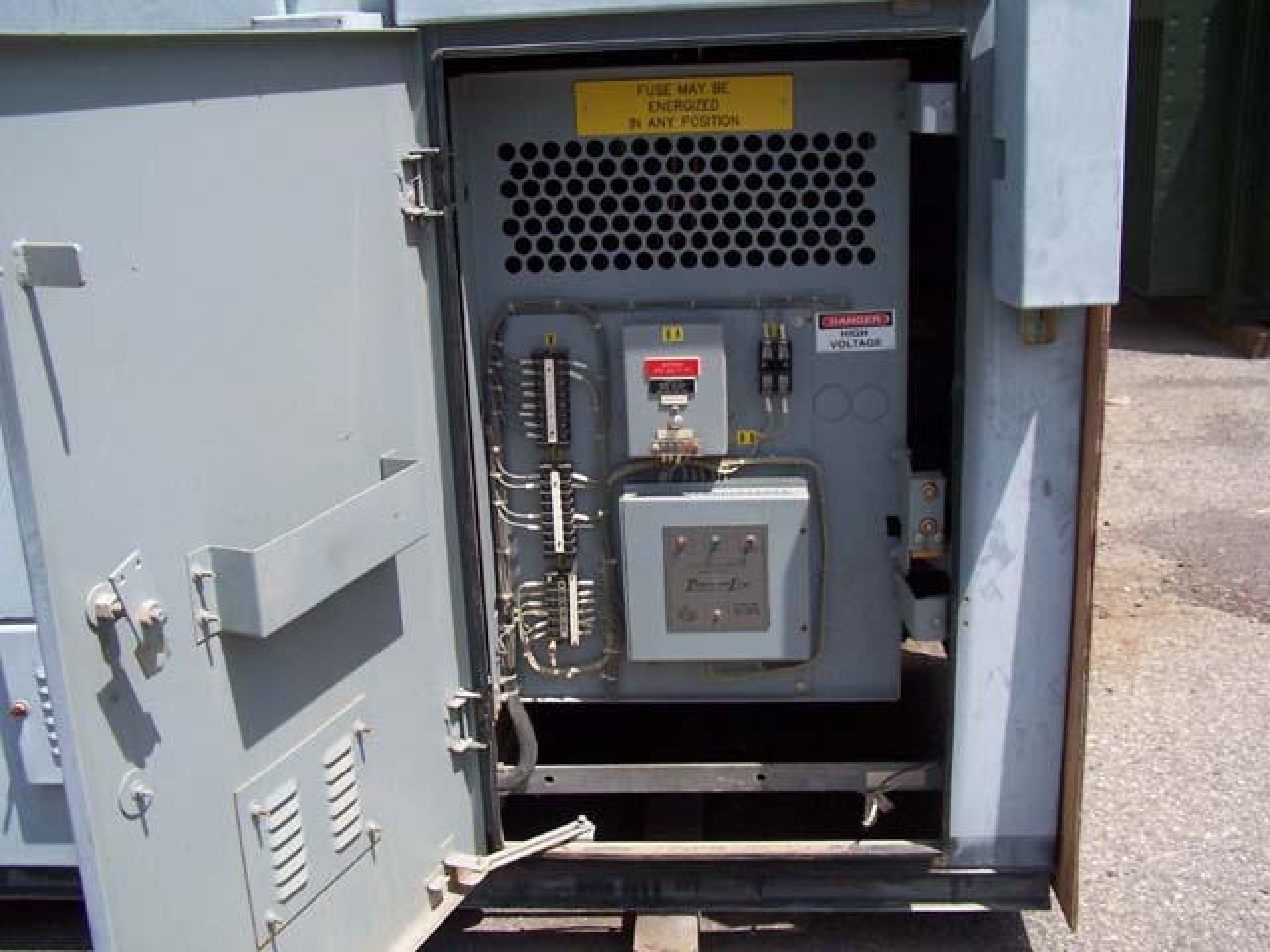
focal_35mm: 38
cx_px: 635
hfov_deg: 49.0
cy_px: 476
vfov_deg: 37.7
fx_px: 1394
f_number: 4
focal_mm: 6.3
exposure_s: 1/500
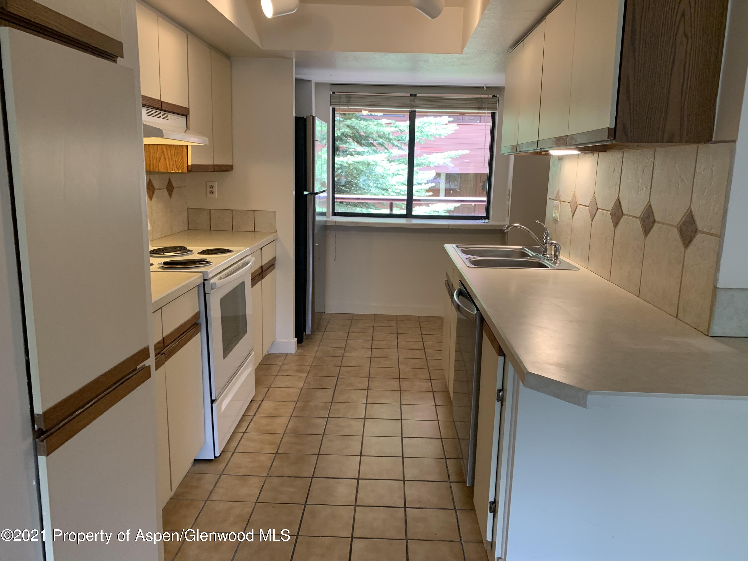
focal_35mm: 26
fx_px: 562
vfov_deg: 53.1
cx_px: 374
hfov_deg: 67.3
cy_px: 280
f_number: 1.8
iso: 100
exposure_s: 1/60
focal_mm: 4.25
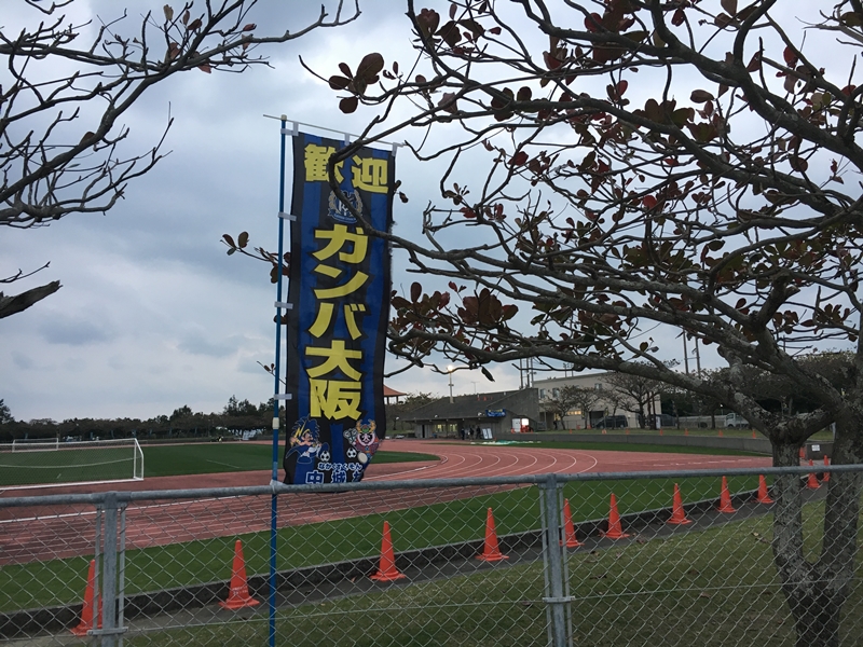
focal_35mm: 29
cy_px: 324
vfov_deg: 48.2
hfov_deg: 61.7
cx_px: 432
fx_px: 723
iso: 64
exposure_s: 1/30
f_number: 2.2
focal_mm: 4.15
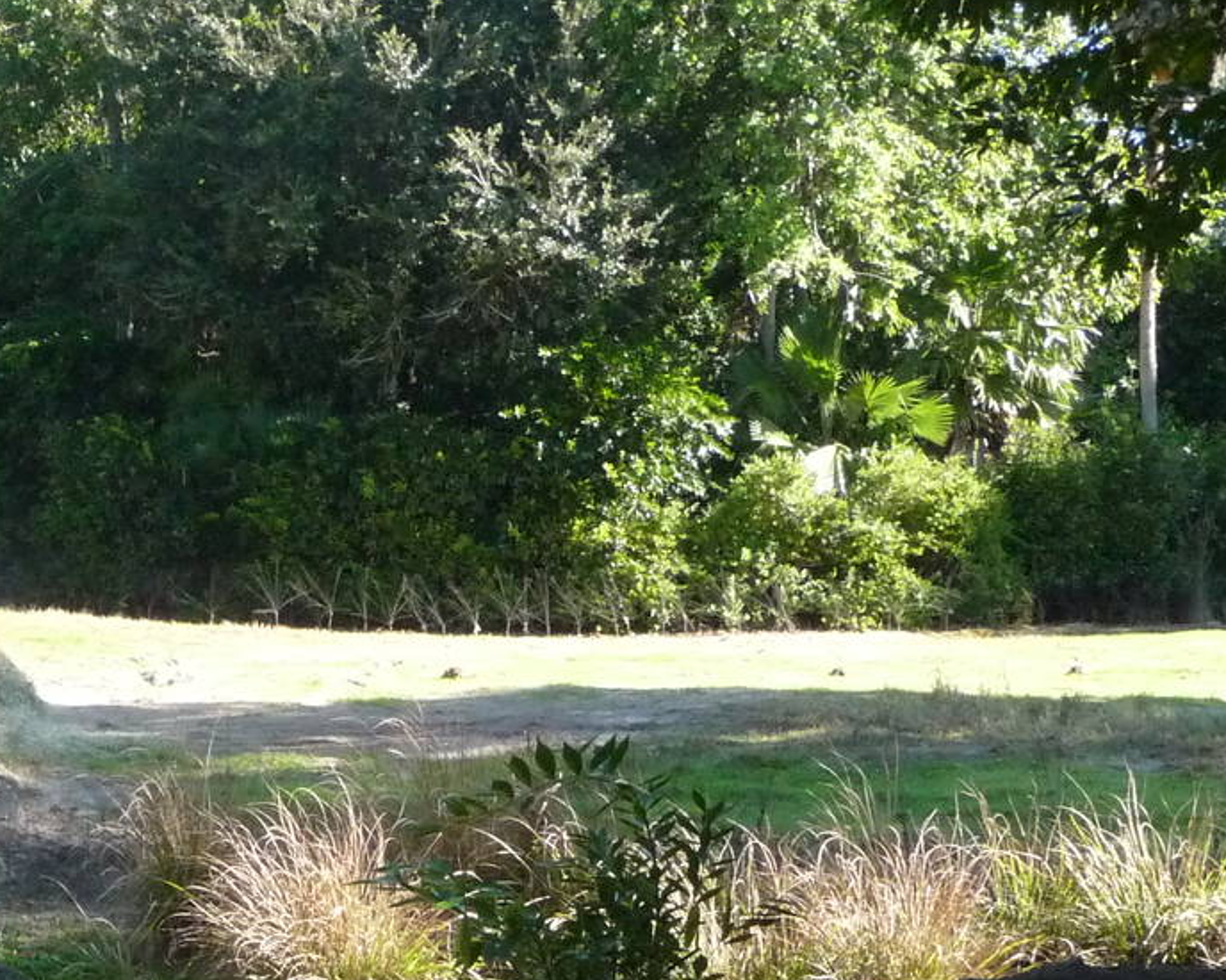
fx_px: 3954
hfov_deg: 17.3
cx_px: 62
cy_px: 731
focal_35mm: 109
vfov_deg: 14.1
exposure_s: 1/400
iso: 400
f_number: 4.2
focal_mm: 8
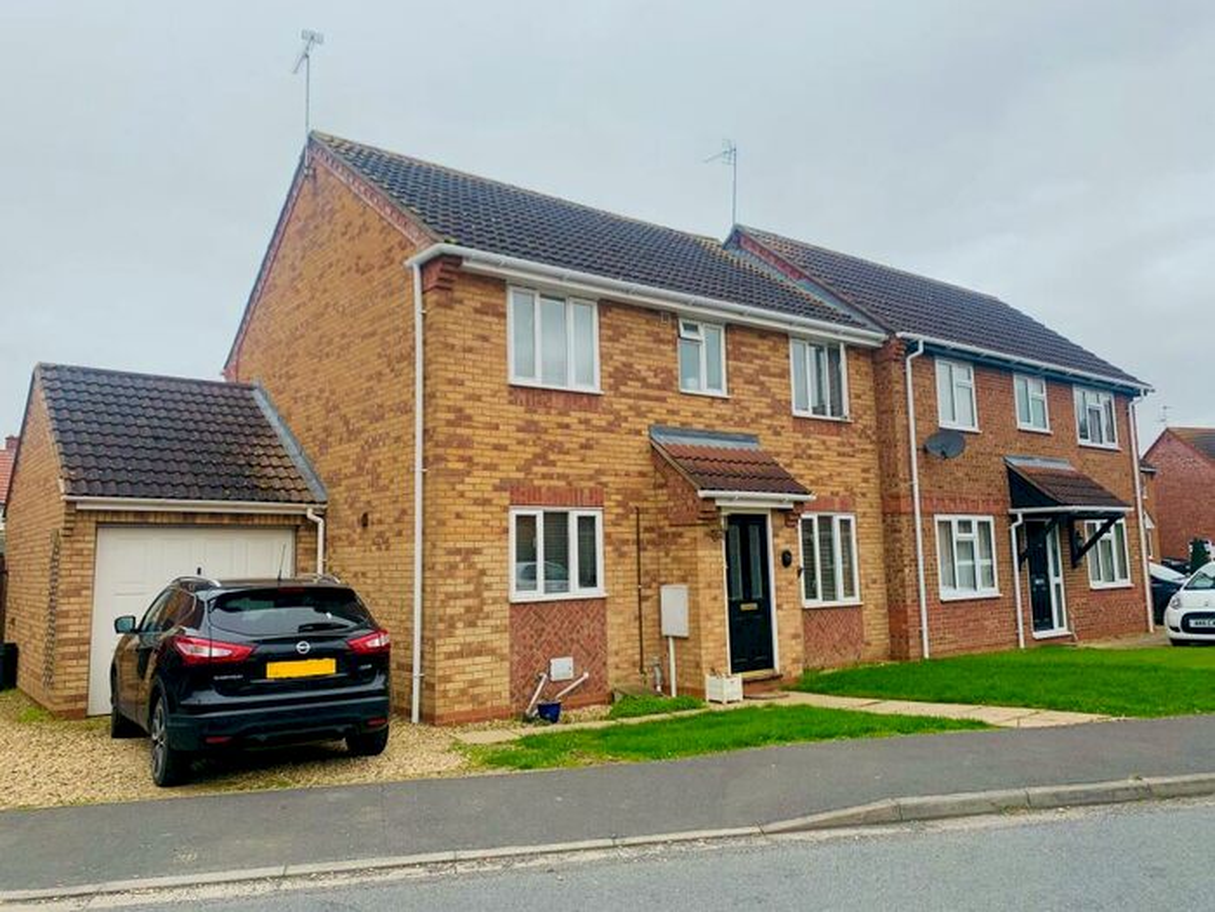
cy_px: 456
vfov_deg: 53.1
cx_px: 608
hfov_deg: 67.3
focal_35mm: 26
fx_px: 913
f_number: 1.8
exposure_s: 1/1043
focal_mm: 4.25
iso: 25
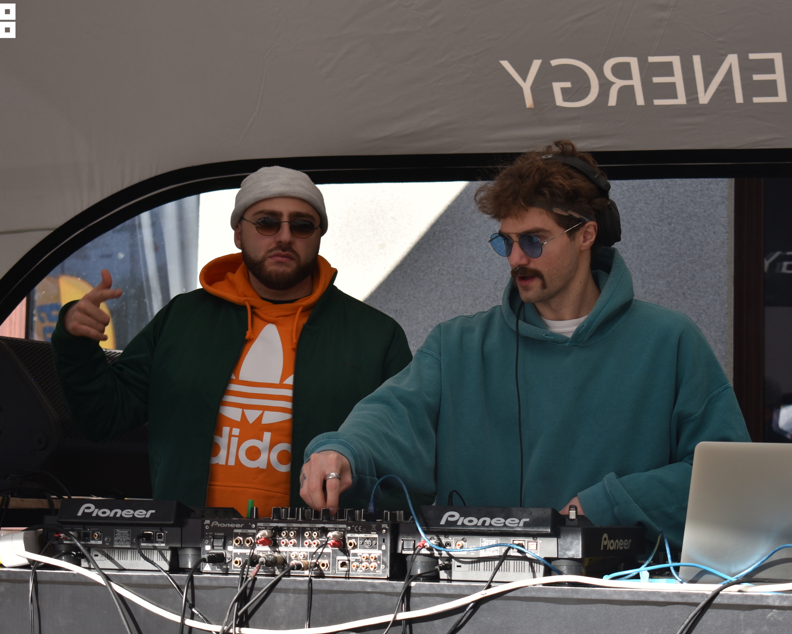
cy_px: 316
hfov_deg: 23.3
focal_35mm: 82
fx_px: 1922
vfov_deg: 18.7
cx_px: 436
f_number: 5.3
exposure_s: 1/320
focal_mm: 48
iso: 100
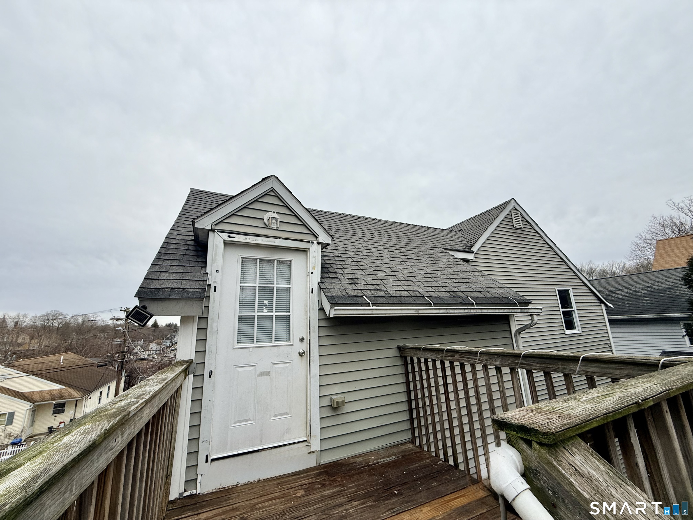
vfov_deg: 85.7
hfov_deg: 102.1
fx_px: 280
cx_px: 346
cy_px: 260
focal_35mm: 14
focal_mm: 2.22
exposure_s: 1/760
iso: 50
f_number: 2.2
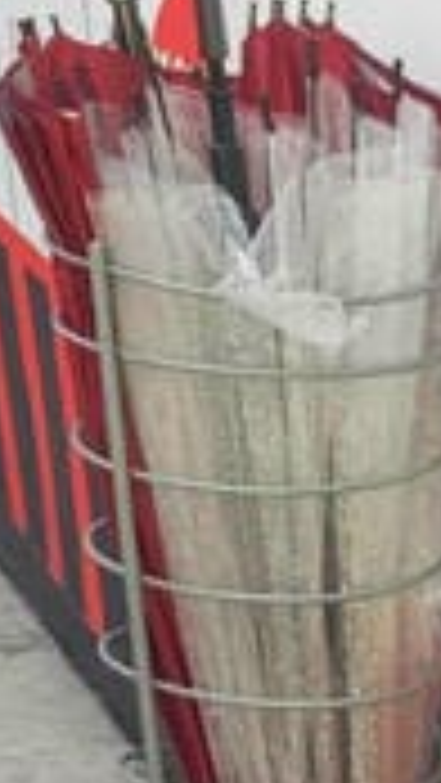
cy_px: -742
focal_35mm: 173
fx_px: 3593
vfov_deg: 11.3
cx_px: -1134
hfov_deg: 6.2
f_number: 2
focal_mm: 8.72
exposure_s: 1/121
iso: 250
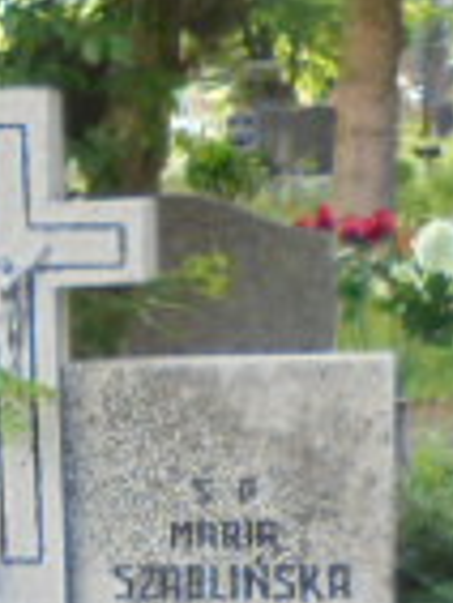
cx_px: -4
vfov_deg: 15.8
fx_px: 2056
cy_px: 808
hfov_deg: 12.4
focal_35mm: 118
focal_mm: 4.6
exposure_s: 1/50
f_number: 3.5
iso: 100
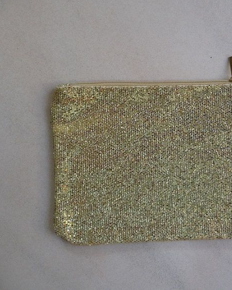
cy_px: 145
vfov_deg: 49.1
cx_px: 167
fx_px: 318
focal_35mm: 37
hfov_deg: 39.3
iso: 200
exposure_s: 1/30
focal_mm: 4.7
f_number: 3.3
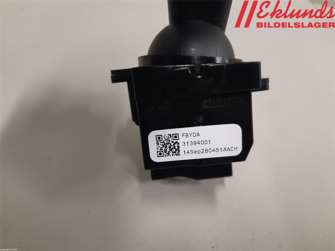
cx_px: 168
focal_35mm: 26
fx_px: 252
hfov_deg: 67.3
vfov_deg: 53.1
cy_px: 126
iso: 160
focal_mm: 3.93
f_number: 1.7
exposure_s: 1/50
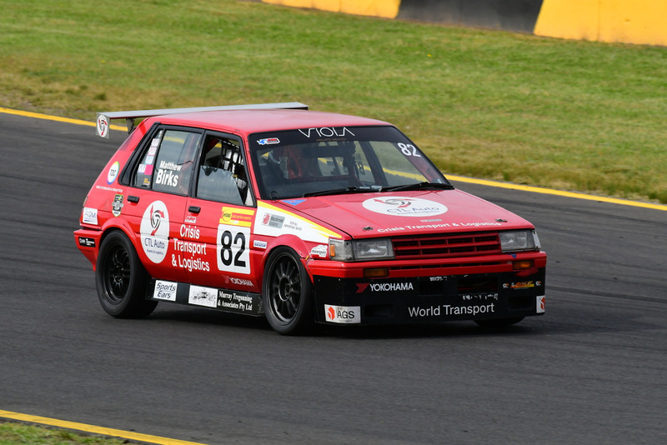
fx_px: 13900
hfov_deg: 2.7
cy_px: 222
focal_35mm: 750
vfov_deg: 1.8
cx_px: 334
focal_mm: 500
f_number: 11
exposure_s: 1/640
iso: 500
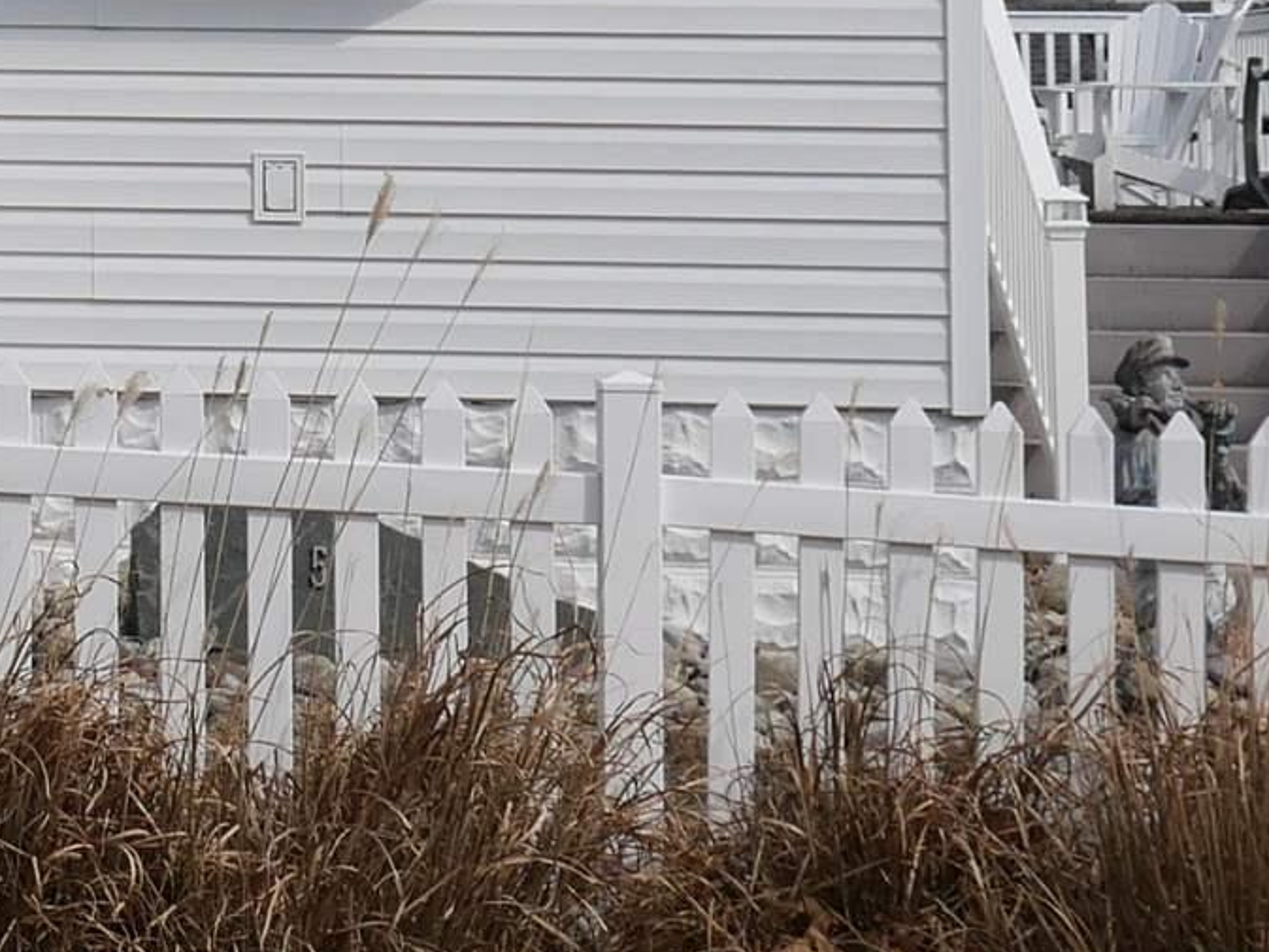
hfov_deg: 12.9
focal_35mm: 146
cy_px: -413
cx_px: -585
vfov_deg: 9.9
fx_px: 5353
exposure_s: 1/1300
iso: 200
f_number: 5.6
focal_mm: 14.3
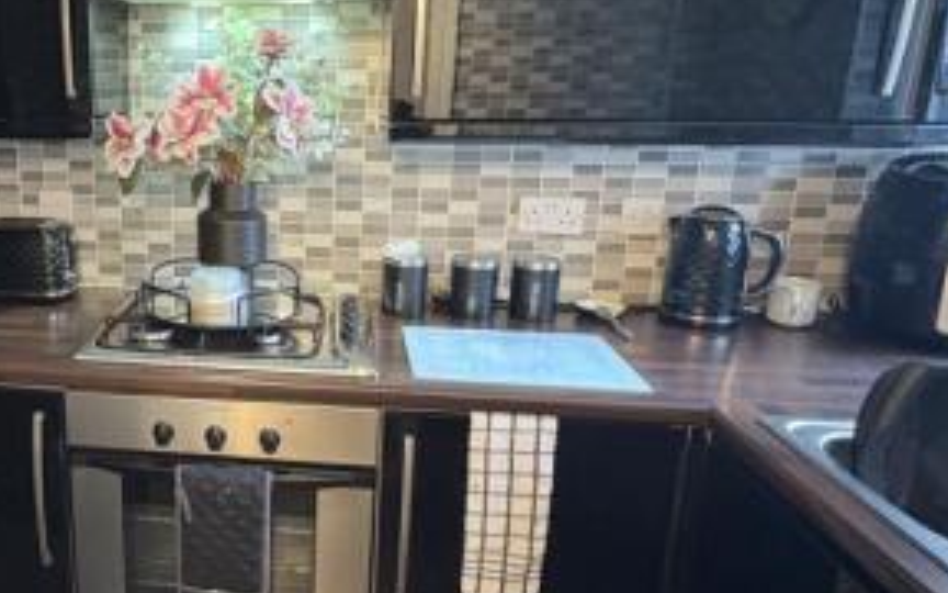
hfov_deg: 58.5
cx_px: 202
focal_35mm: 30
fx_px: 775
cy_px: 275
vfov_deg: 41.8
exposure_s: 1/50
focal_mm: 2.22
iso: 500
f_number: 2.2
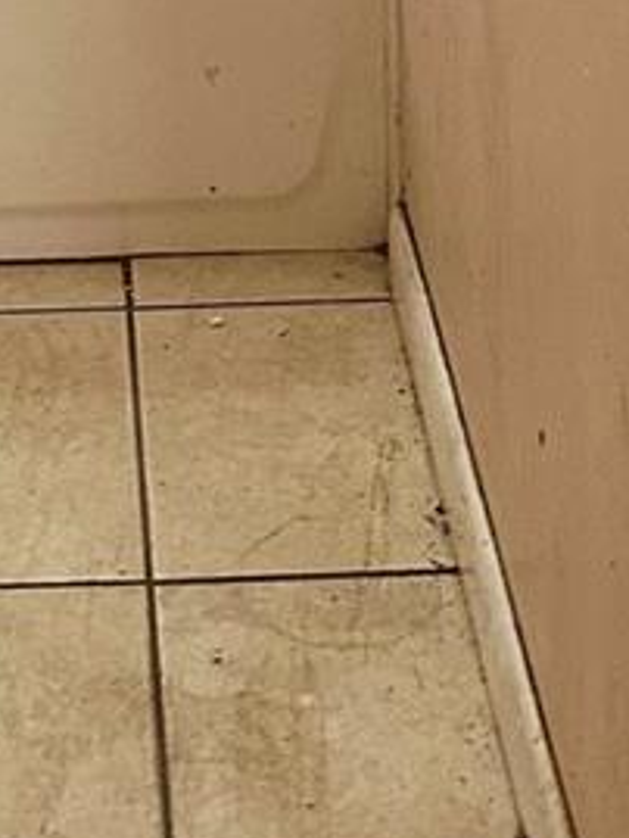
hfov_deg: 13.7
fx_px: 2590
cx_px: 47
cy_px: -685
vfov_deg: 15.6
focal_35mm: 107
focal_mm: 6.86
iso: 250
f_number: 1.78
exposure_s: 1/62
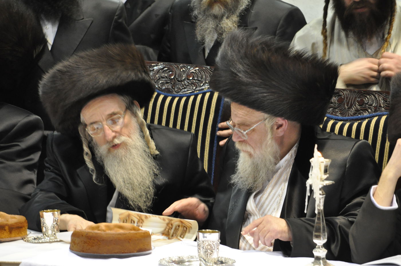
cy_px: 133
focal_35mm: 330
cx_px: 200
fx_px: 3670
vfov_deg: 4.2
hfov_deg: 6.3
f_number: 6.3
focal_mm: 220
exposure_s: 1/60
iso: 1600
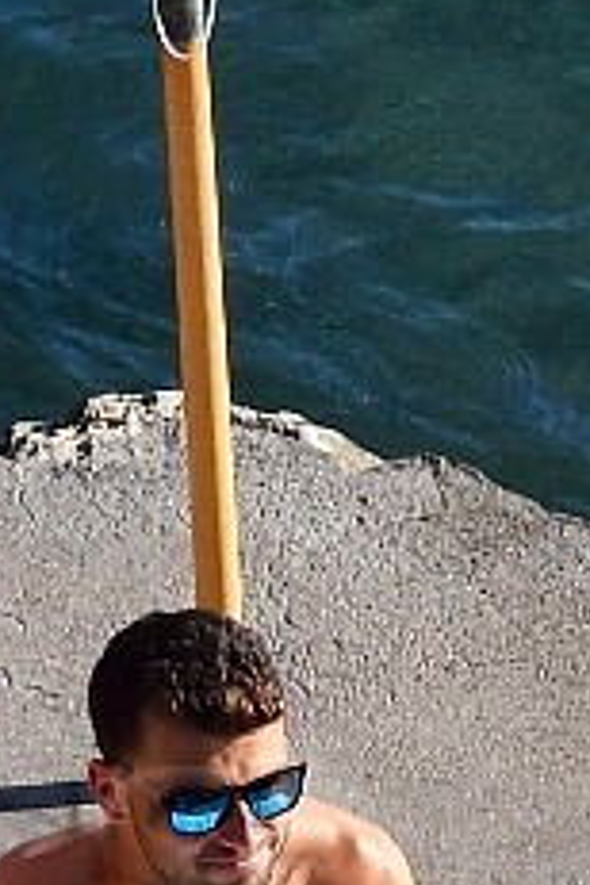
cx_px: -19
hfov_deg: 0.6
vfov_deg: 0.9
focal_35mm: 2338
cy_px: 1038
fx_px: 57471
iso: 500
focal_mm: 600
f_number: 11
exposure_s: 1/500
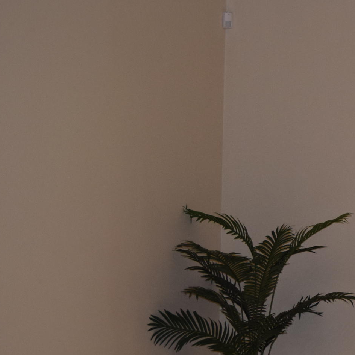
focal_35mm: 109
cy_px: 193
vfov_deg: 15.9
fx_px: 1269
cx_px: 517
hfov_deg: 14.9
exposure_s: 1/100
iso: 800
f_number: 5
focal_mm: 27
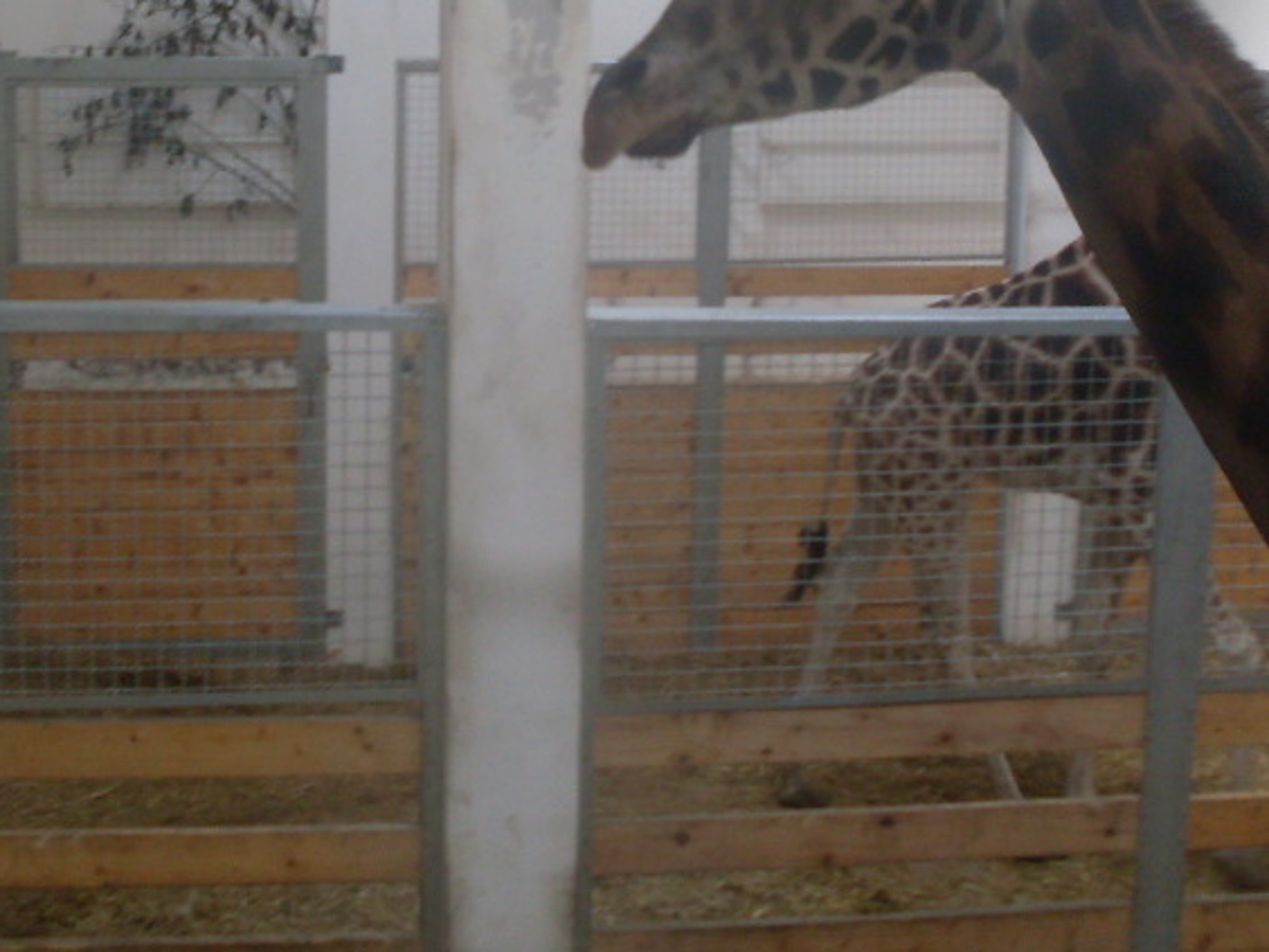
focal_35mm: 69
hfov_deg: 28.2
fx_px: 2529
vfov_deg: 20.9
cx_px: 603
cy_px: 135
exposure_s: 1/90
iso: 100
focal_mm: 6.3
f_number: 2.8
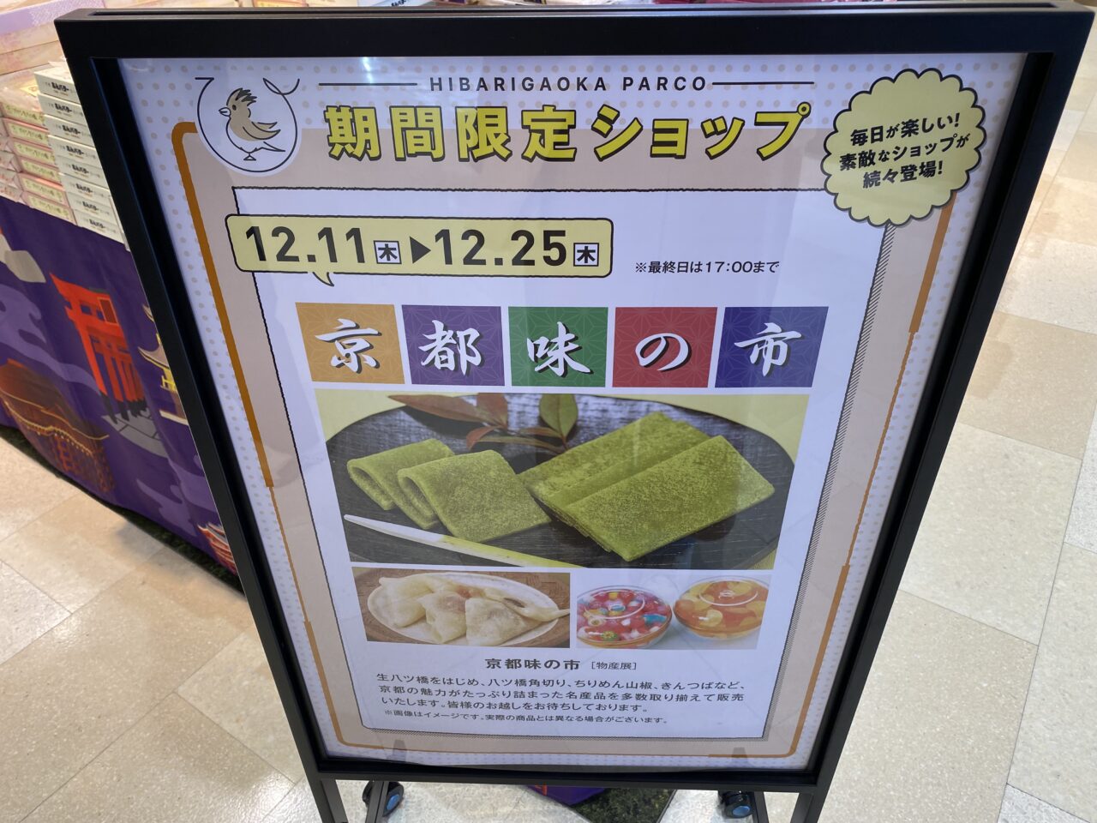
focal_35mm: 26
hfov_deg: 67.3
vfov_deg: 53.1
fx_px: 824
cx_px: 548
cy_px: 412
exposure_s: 1/100
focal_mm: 4.25
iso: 80
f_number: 1.8
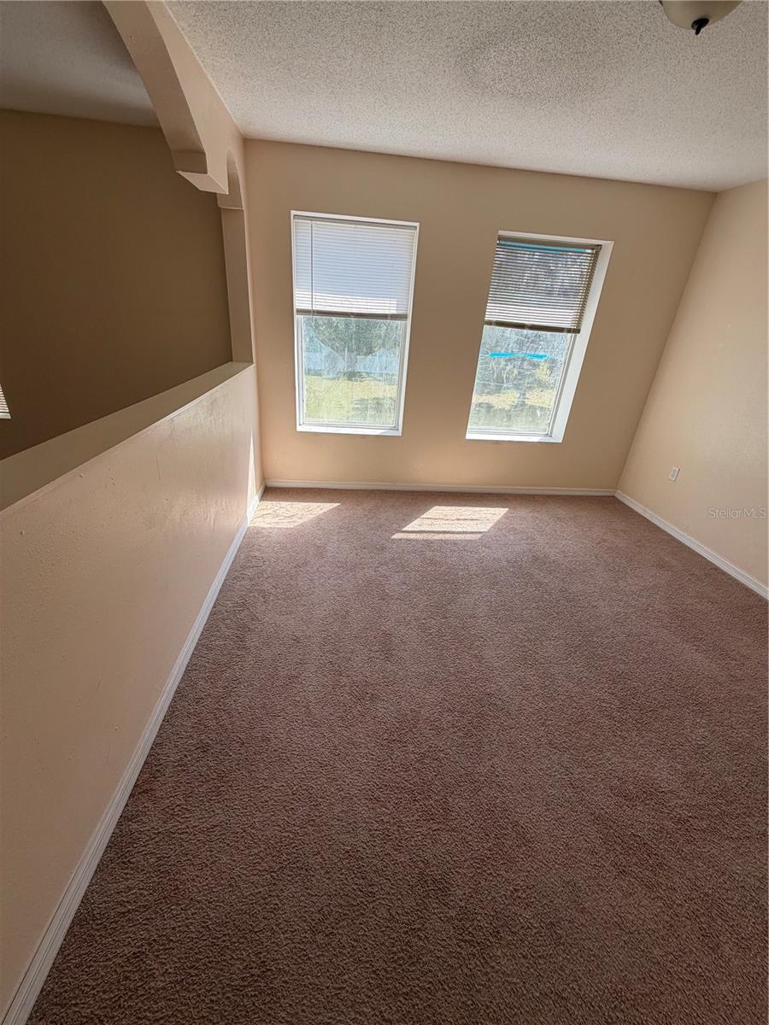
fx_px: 415
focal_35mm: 14
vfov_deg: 102.1
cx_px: 384
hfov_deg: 85.7
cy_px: 512
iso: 50
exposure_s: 1/273
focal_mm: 2.22
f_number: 2.2
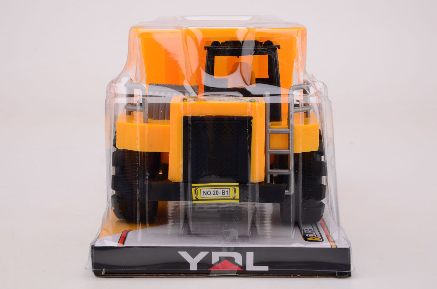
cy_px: 144
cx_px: 218
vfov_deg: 15.6
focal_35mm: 87
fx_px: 1054
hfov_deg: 23.4
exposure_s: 1/160
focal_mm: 58
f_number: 13
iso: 100
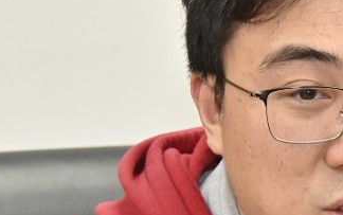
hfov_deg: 3.6
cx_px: 361
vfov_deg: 2.3
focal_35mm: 578
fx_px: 5407
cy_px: 422
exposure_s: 1/125
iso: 1100
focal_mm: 115
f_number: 6.3
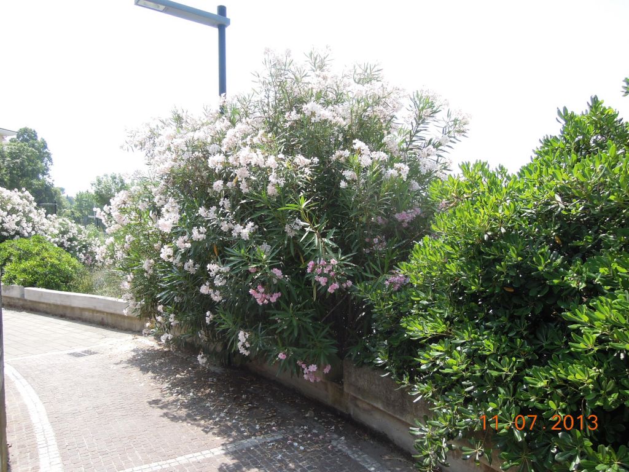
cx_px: 314
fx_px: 436
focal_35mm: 24
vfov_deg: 56.8
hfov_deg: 71.6
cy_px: 236
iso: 160
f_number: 2.8
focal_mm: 4.3
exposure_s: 1/1000
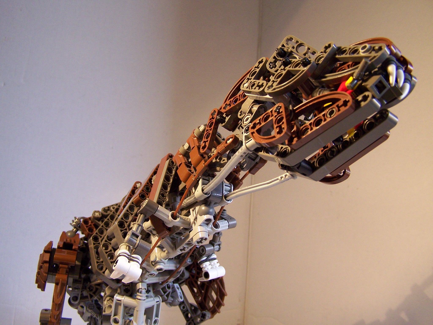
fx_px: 475
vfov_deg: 37.7
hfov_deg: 49.0
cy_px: 162
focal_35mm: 38
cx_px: 216
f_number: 2.8
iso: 160
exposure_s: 1/30
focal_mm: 6.3
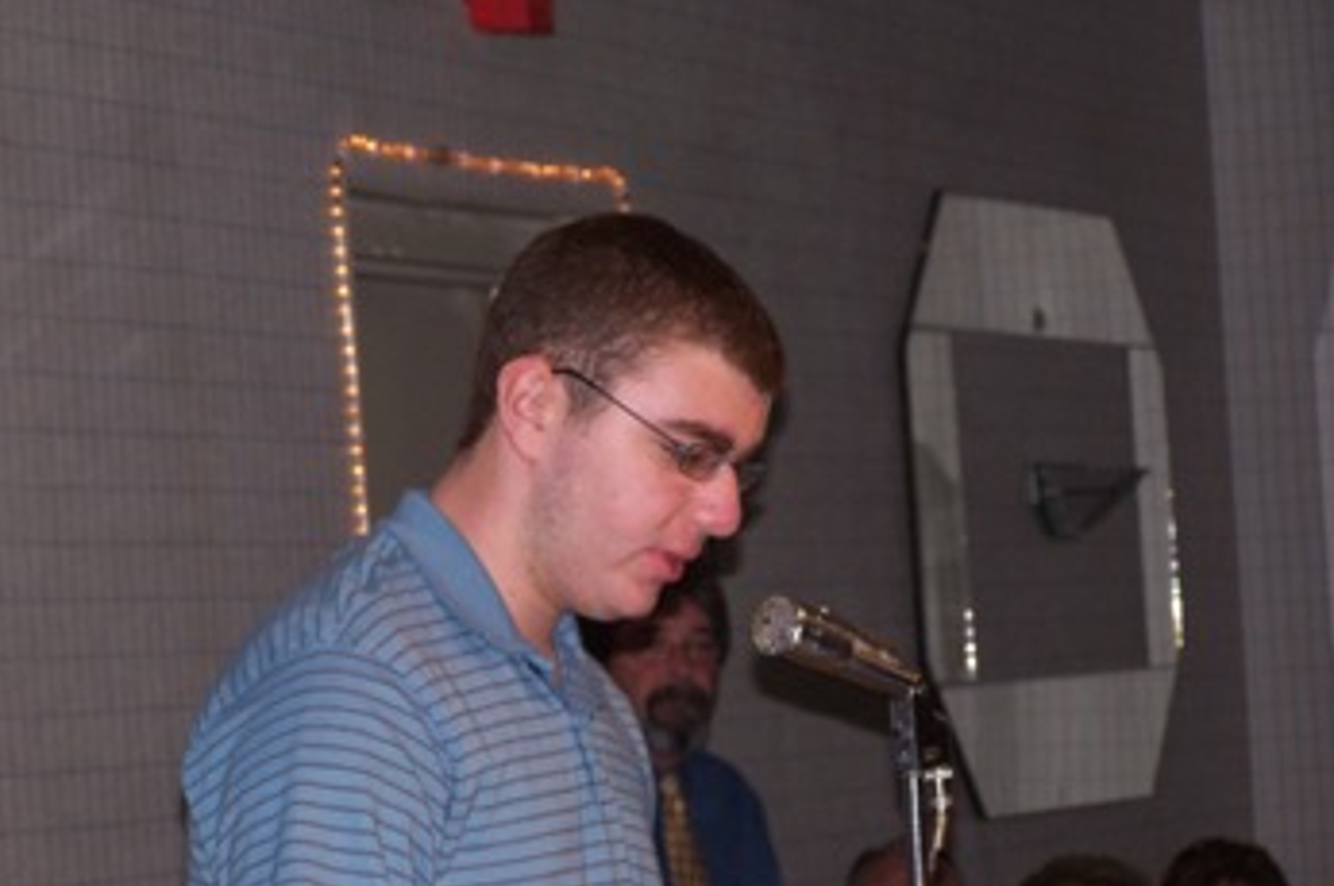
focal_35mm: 167
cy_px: 455
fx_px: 6182
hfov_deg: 12.3
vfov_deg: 8.2
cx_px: 669
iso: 140
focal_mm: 26.4
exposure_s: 1/125
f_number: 3.2
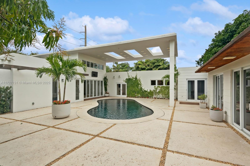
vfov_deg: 70.5
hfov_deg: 93.3
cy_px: 83
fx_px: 118
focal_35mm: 17
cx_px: 125
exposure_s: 1/200
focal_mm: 17
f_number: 8
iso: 200
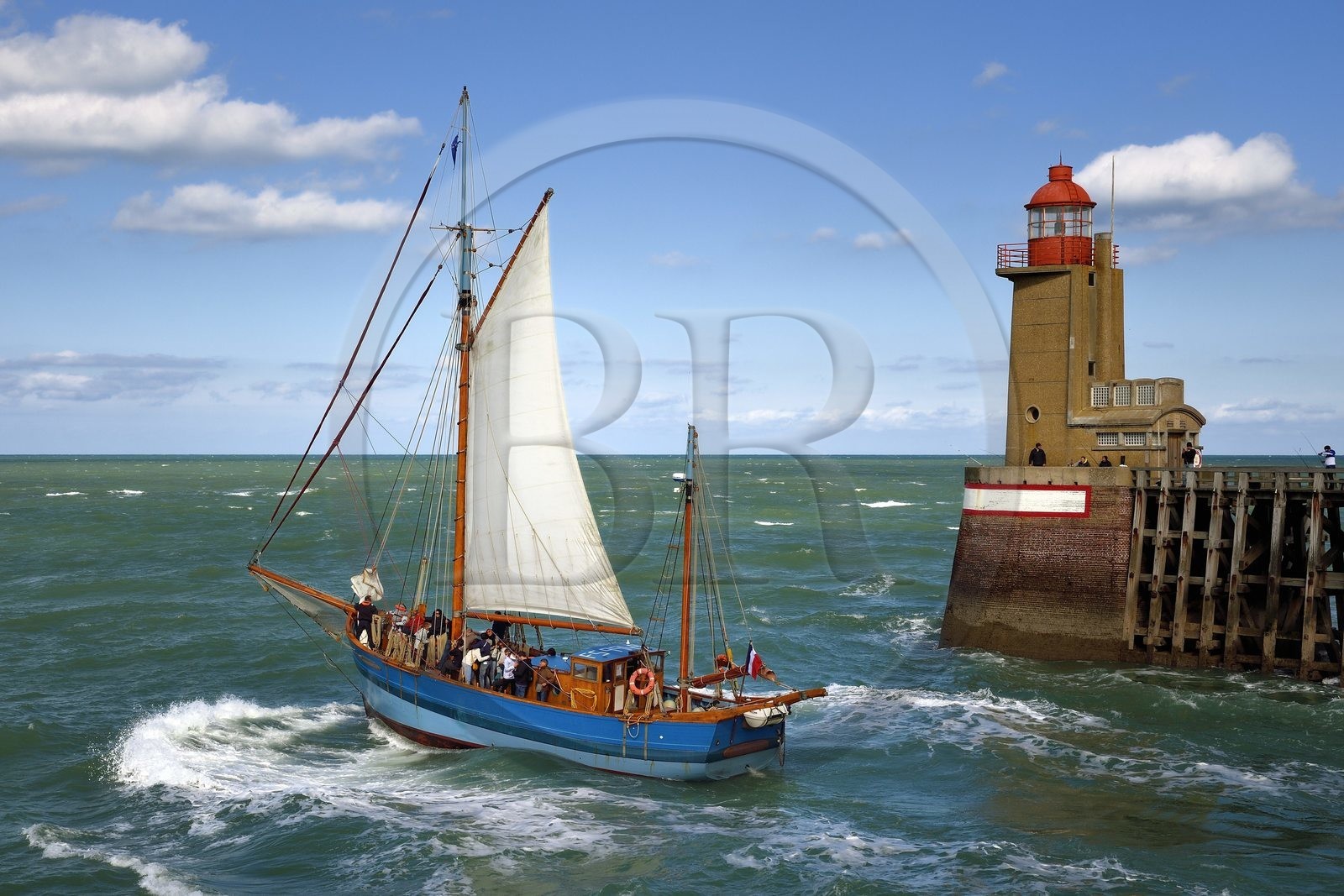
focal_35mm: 50
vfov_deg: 27.0
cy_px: 448
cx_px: 672
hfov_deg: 39.6
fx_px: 1867
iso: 200
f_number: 11
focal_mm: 50
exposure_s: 1/500
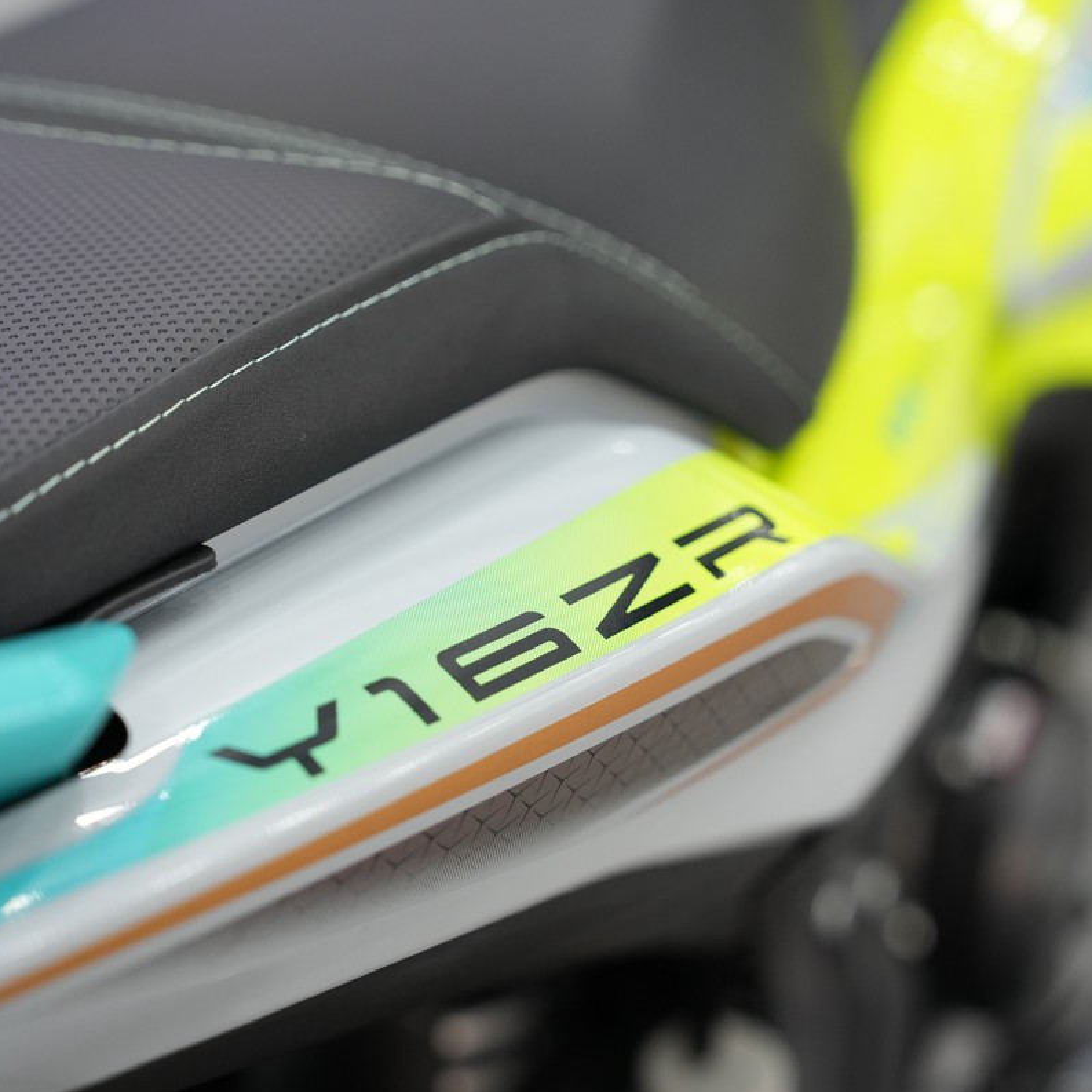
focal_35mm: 90
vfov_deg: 19.3
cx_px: 625
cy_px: 548
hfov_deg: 19.3
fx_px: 3212
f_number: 3.5
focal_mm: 70
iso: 1600
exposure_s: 1/200
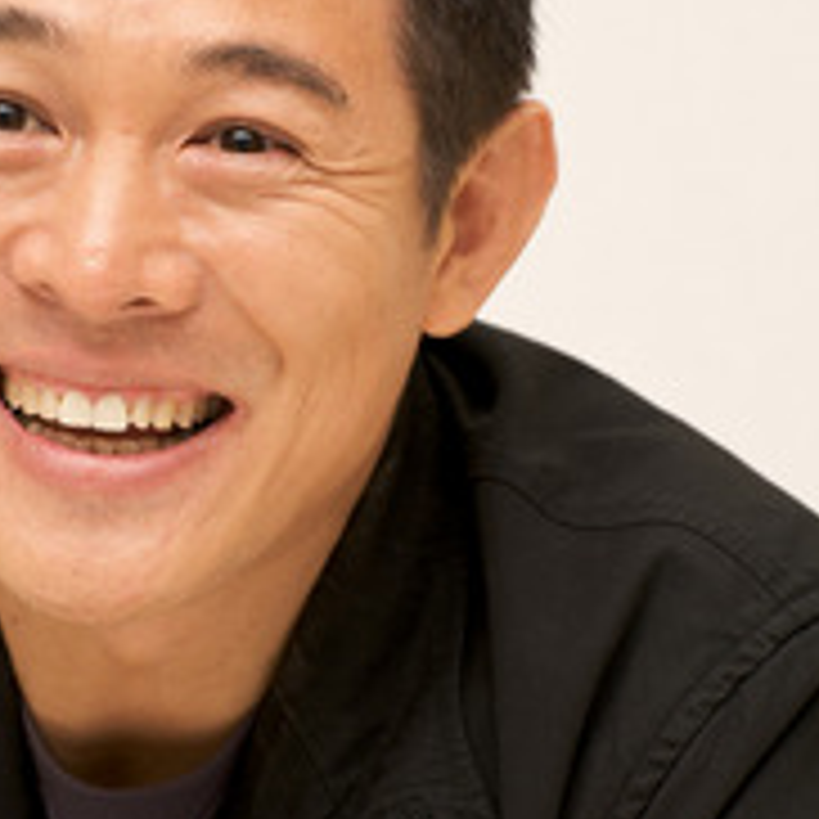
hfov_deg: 7.5
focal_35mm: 233
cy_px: 414
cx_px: 236
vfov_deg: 7.5
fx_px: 6237
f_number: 8
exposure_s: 1/60
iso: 400
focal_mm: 125
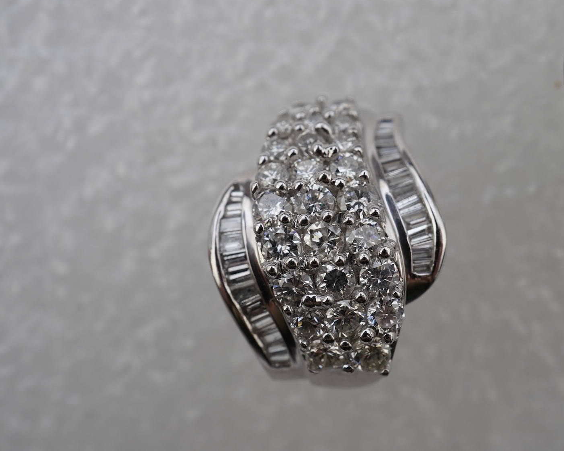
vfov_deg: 29.7
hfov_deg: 36.5
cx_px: 333
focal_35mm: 51
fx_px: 851
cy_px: 224
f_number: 16
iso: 400
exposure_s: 1/125
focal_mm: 30
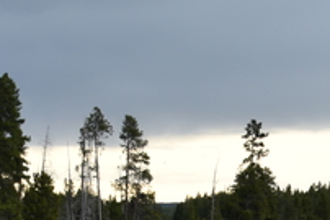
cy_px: 437
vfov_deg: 5.6
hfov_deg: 8.3
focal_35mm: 241
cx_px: 542
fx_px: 2211
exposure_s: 1/100
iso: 100
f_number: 5
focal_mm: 38
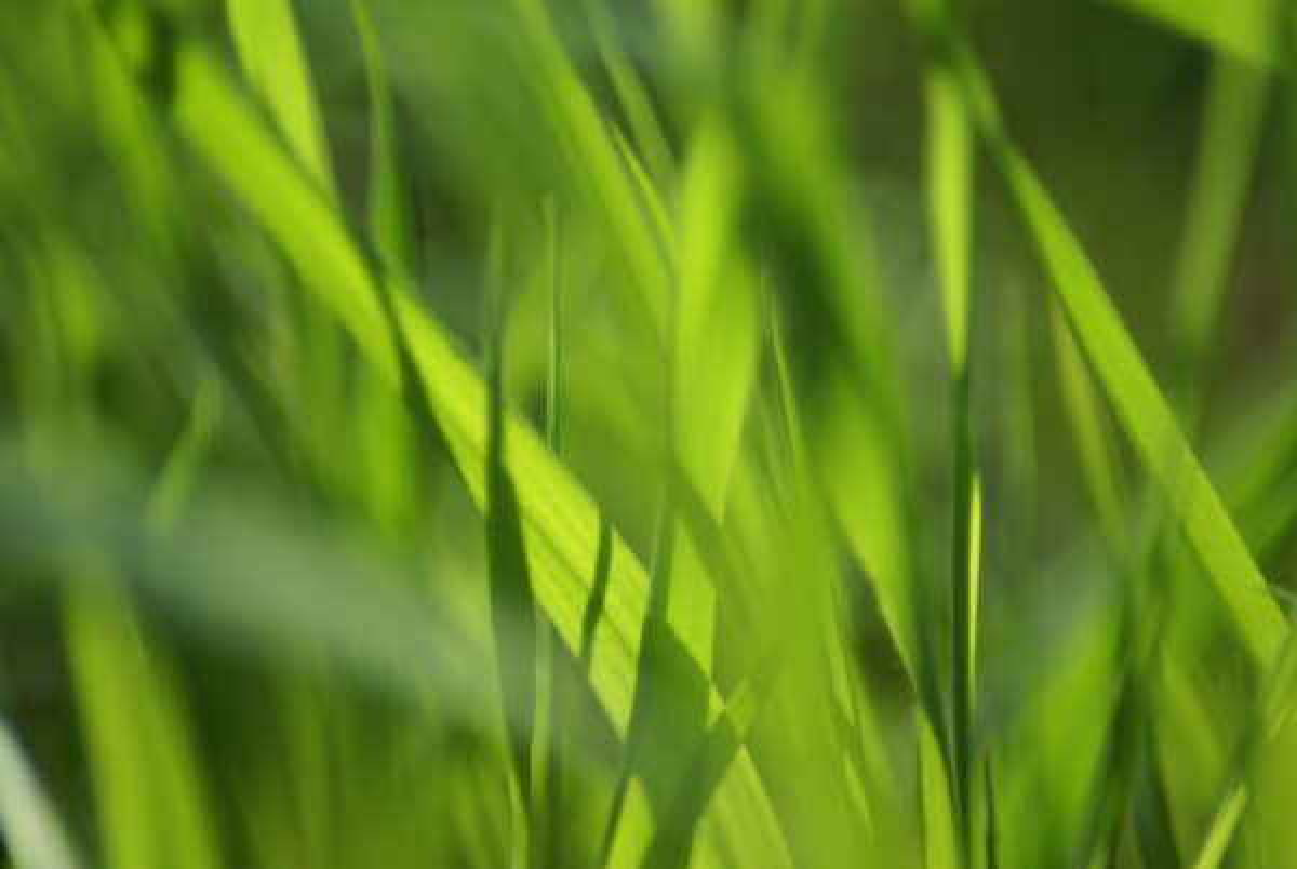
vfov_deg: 3.1
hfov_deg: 4.6
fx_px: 16236
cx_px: 648
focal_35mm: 450
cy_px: 434
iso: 160
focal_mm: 300
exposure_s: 1/500
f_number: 5.6
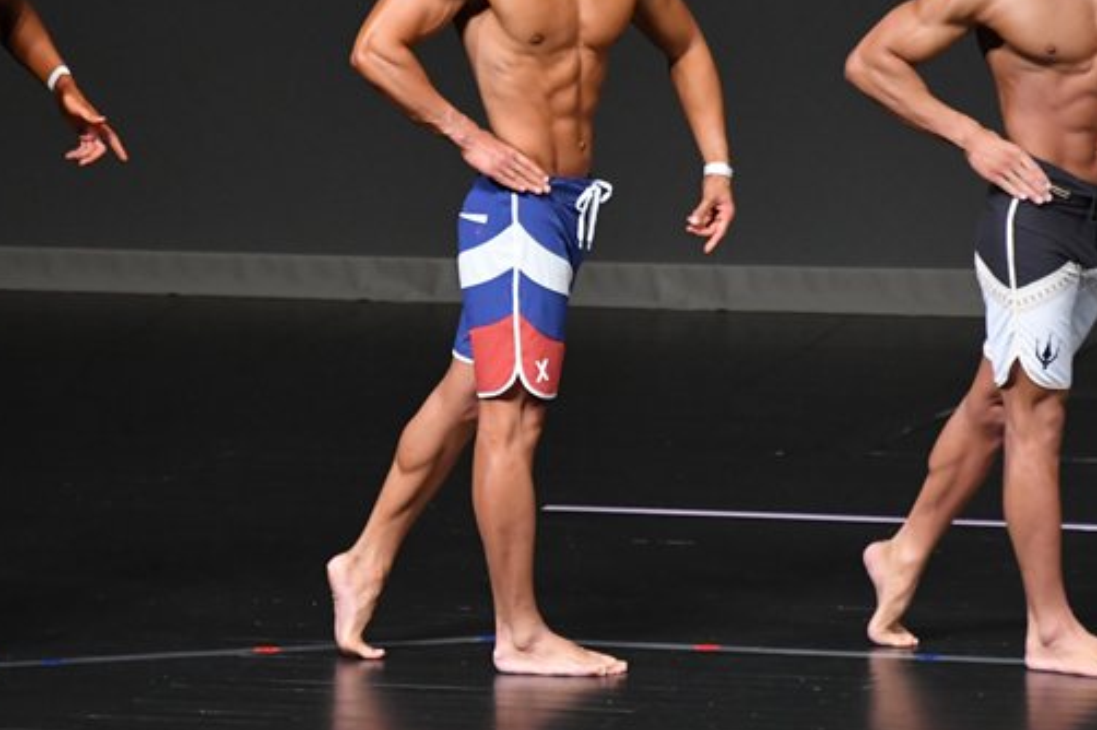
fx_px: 14799
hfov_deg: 4.2
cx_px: 294
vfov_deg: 2.8
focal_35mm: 486
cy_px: 225
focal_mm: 210
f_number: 5.6
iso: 4000
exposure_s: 1/400
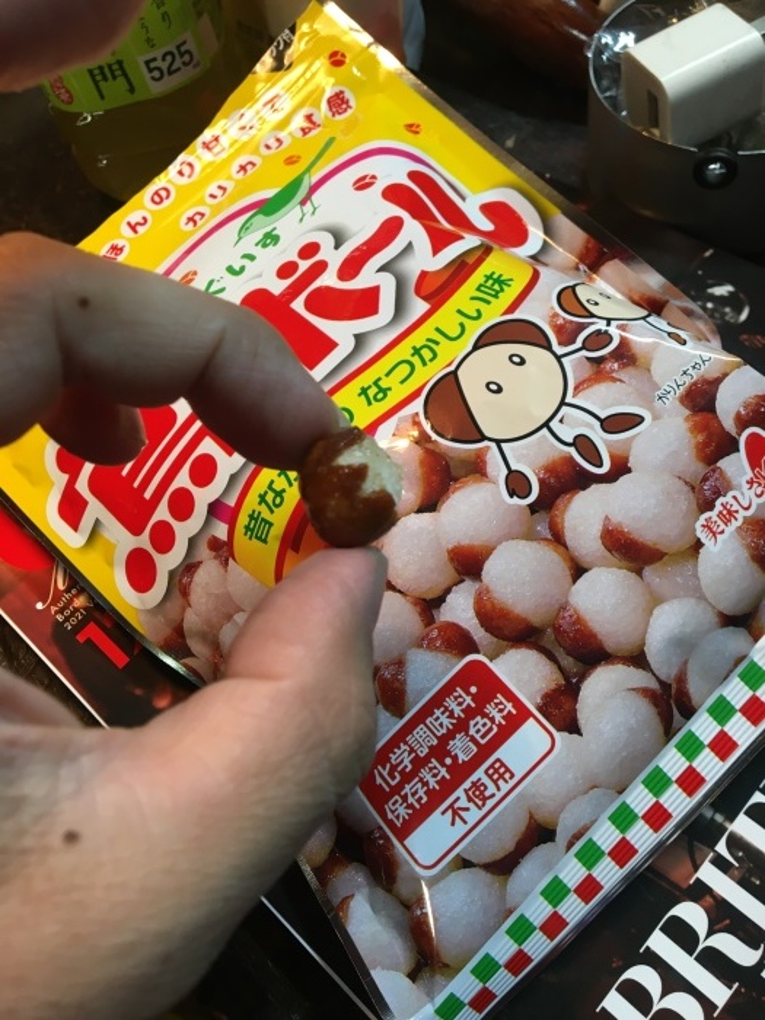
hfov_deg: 48.2
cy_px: 510
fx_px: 855
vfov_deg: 61.7
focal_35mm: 29
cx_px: 382
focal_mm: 4.15
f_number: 2.2
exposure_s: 1/30
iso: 50
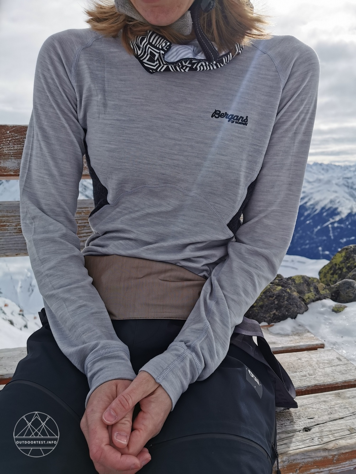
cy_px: 237
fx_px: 370
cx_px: 178
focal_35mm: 27
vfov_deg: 65.3
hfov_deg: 51.4
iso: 50
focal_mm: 5.56
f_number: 1.6
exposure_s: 1/5882
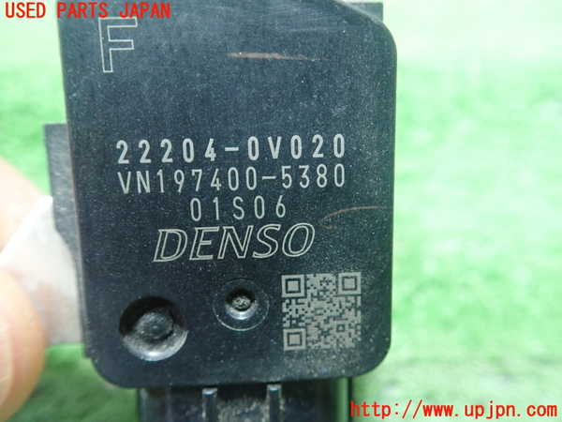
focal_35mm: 30
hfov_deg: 60.0
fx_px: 487
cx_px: 281
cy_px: 211
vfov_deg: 46.8
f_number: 2.3
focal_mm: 5.5
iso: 800
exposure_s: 1/40
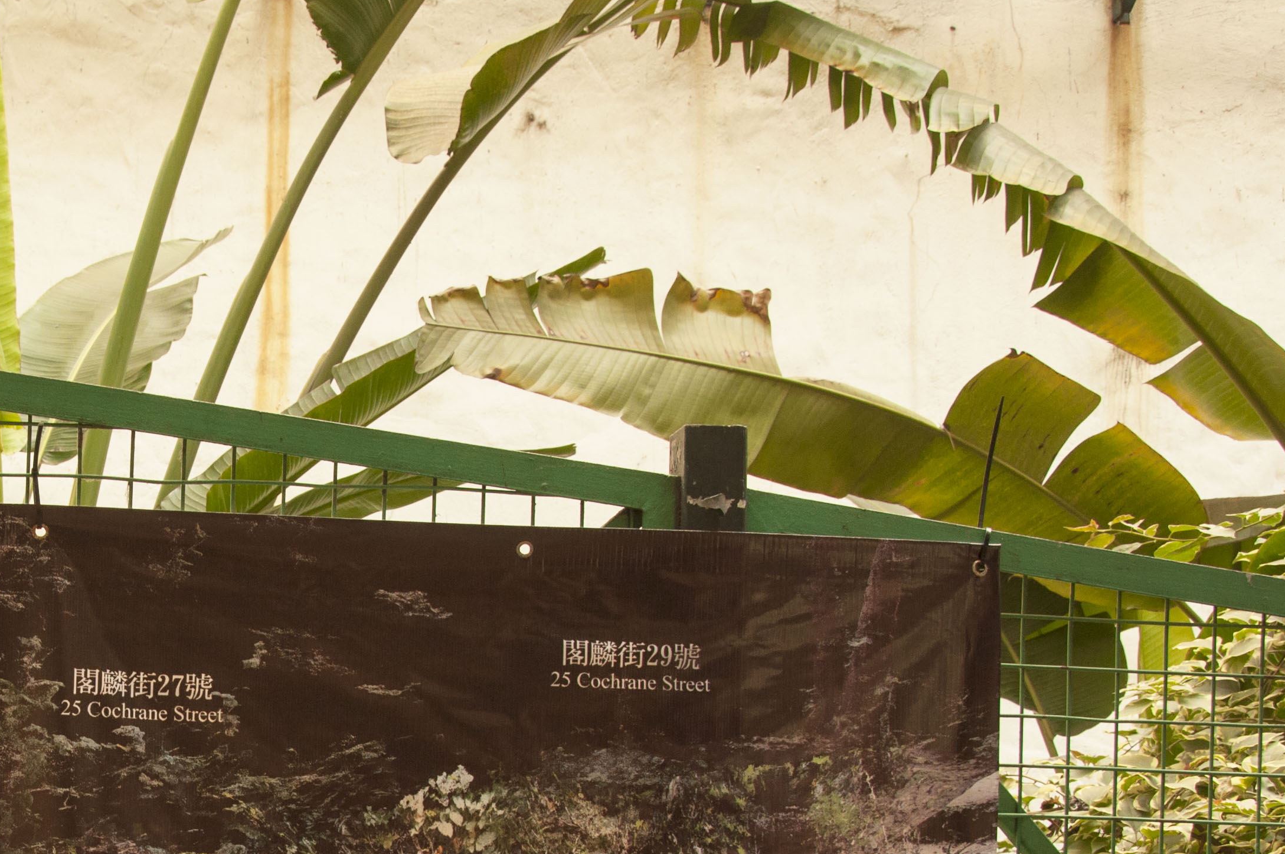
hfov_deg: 29.7
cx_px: 136
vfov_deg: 20.3
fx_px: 2317
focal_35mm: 65
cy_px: 817
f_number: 7.1
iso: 100
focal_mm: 22
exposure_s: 1/100
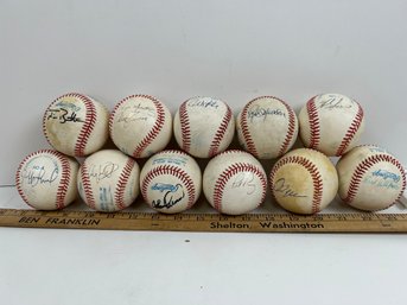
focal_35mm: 26
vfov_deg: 53.0
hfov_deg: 67.3
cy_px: 152
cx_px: 204
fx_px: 306
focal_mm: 5.7
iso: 40
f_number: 1.5
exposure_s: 1/254
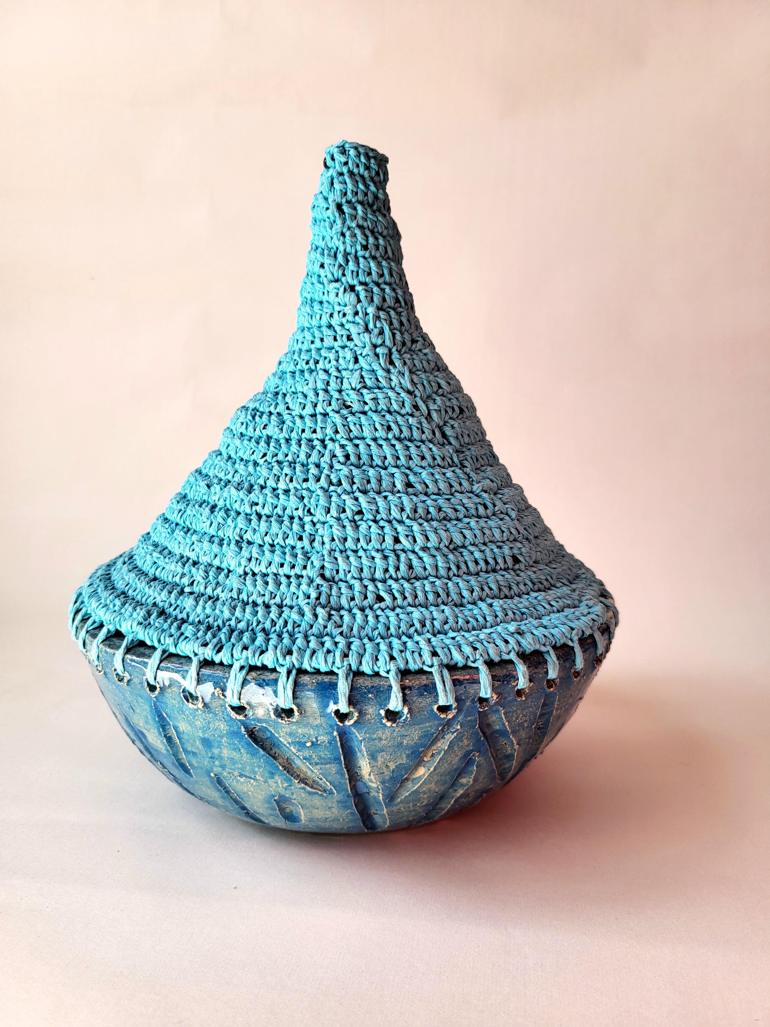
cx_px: 385
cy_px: 514
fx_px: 771
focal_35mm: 26
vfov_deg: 67.3
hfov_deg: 53.1
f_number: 1.8
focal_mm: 5.4
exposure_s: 1/256
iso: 40
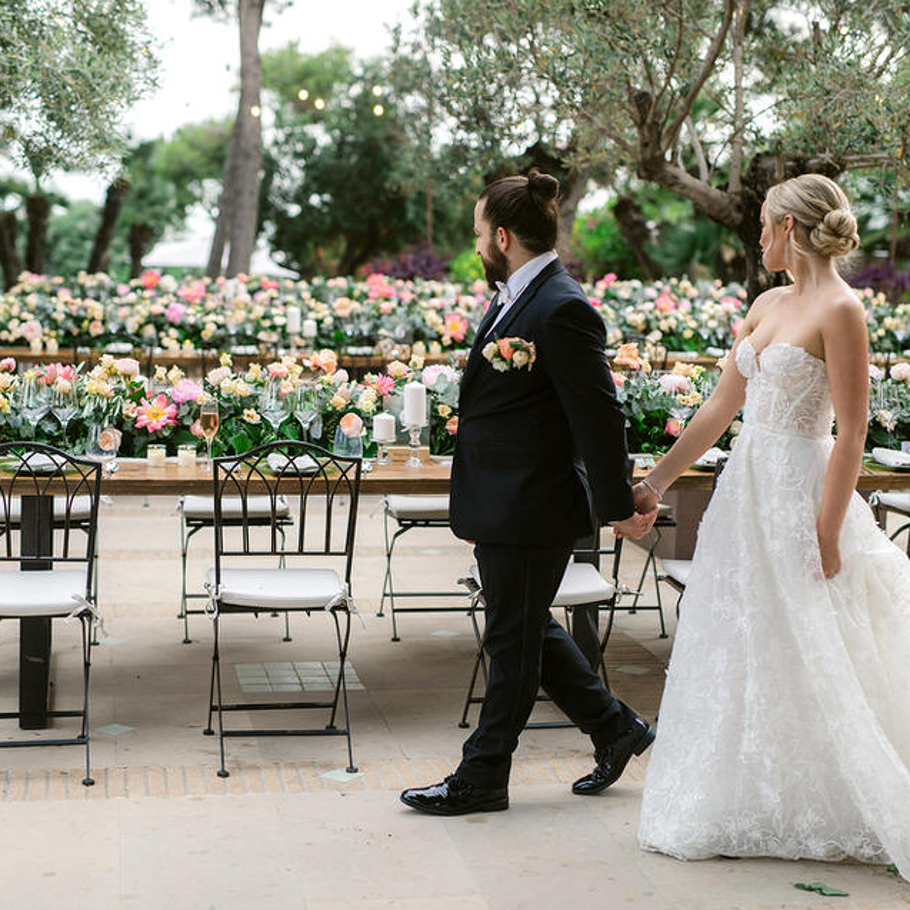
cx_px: 449
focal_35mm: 64
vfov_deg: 26.9
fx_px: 1903
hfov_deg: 26.9
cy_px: 456
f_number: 2.2
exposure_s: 1/400
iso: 160
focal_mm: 50
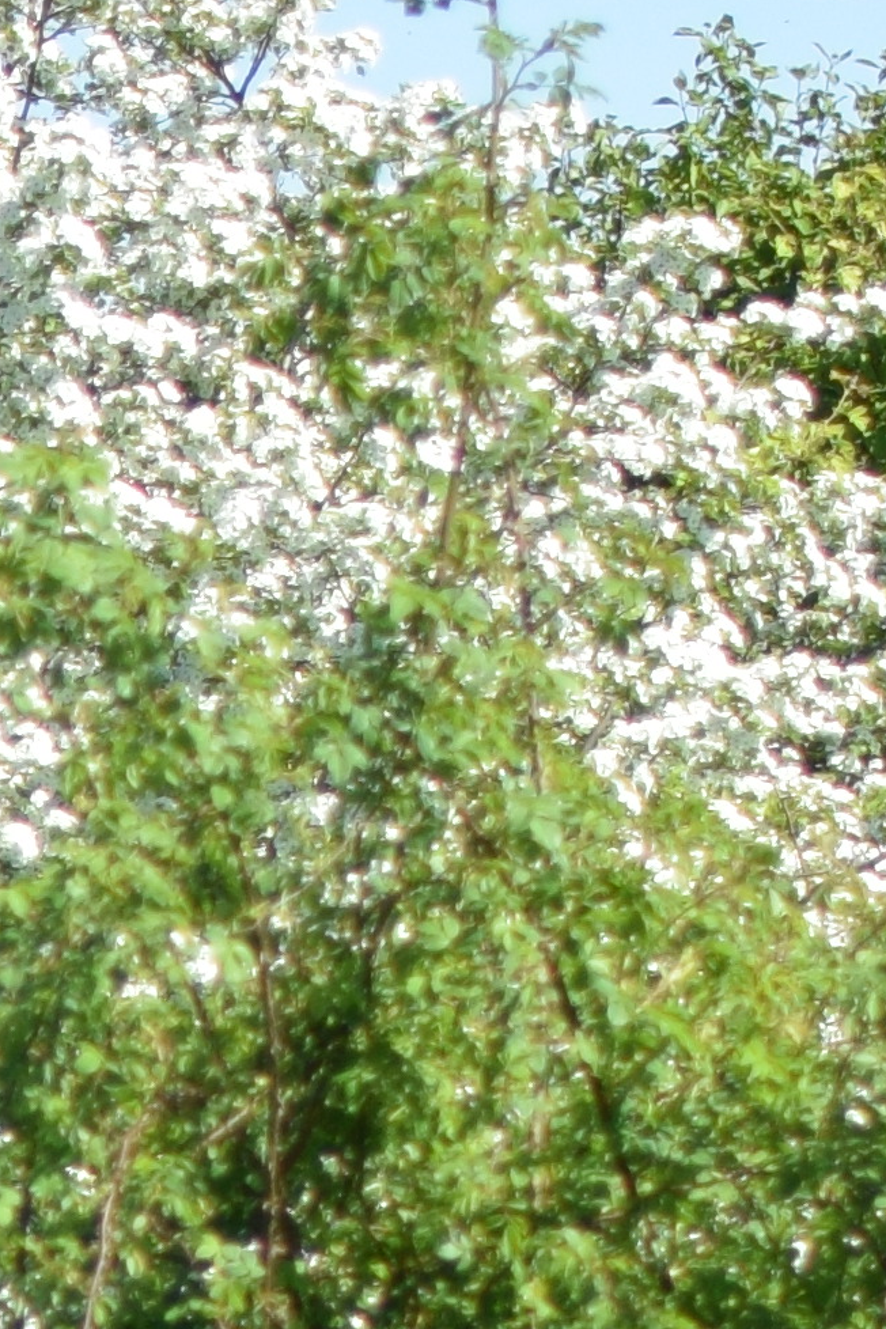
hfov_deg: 2.1
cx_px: -2124
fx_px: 23772
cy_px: 2449
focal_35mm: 644
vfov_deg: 3.2
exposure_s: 1/1600
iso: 400
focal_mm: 70
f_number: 5.6
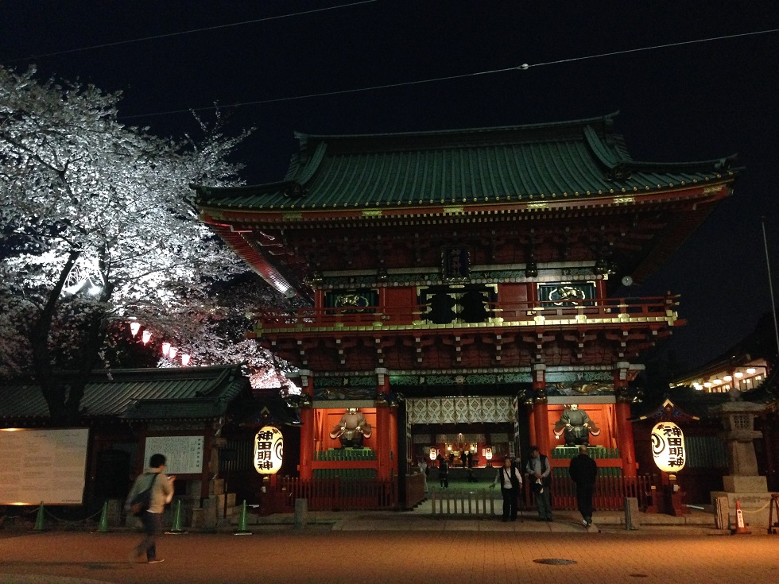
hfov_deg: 55.4
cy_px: 292
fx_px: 743
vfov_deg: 42.9
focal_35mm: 33
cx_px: 390
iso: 500
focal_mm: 4.12
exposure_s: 1/16
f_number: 2.4
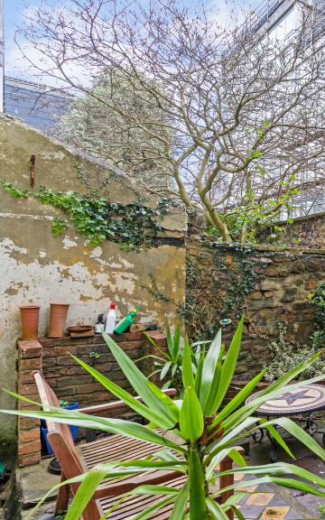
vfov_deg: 64.5
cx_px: 448
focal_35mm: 29
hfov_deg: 30.8
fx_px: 411
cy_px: 283
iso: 500
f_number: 7.1
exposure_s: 1/80
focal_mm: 16
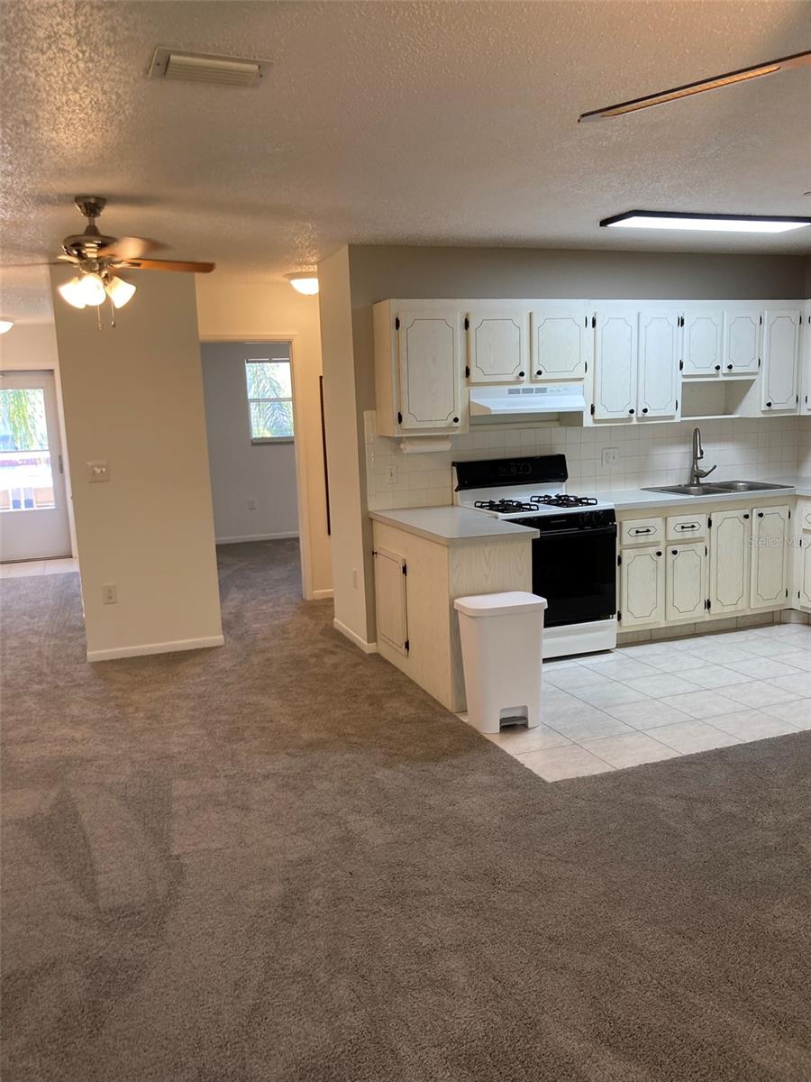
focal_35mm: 28
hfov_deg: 49.7
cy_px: 541
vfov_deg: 63.4
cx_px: 406
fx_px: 875
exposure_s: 1/60
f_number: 1.8
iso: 64
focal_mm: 3.99
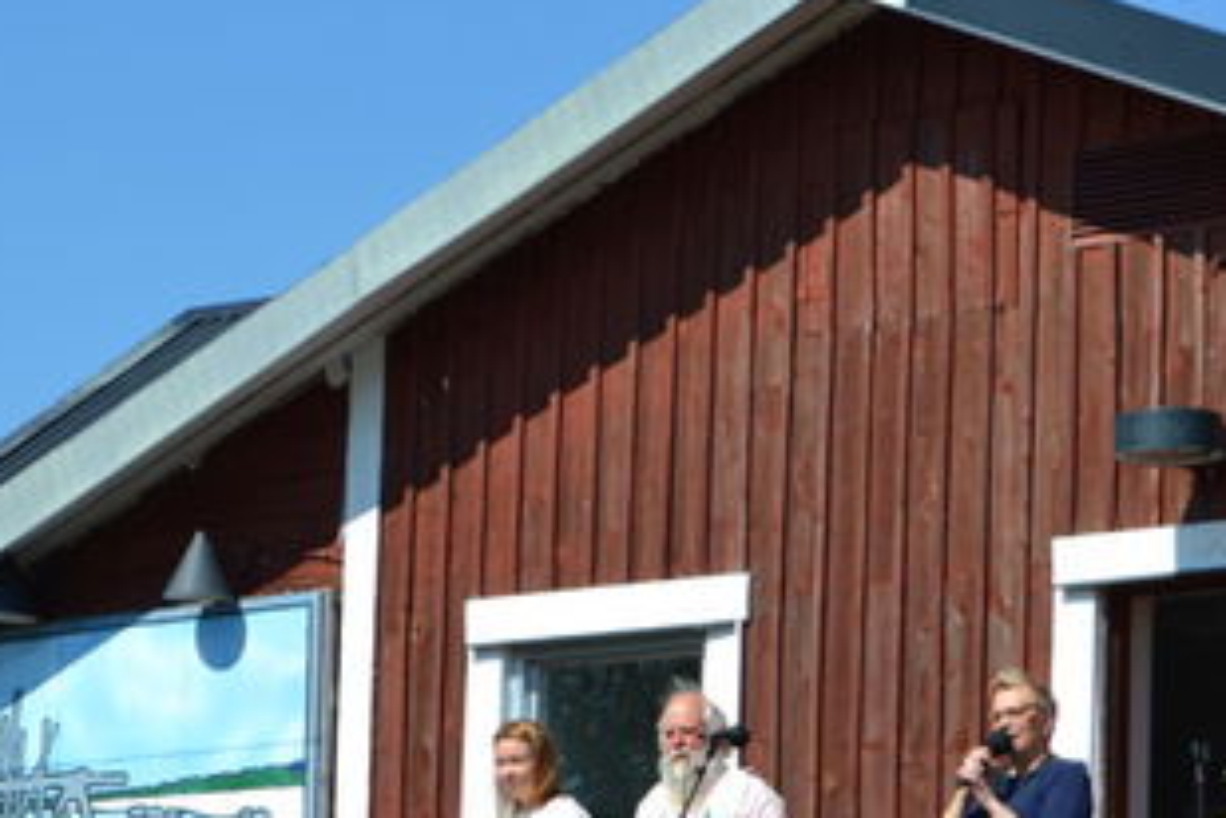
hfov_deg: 12.0
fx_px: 5824
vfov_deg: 8.0
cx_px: 544
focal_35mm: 171
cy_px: 840
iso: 100
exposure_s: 1/250
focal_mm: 55
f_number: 8
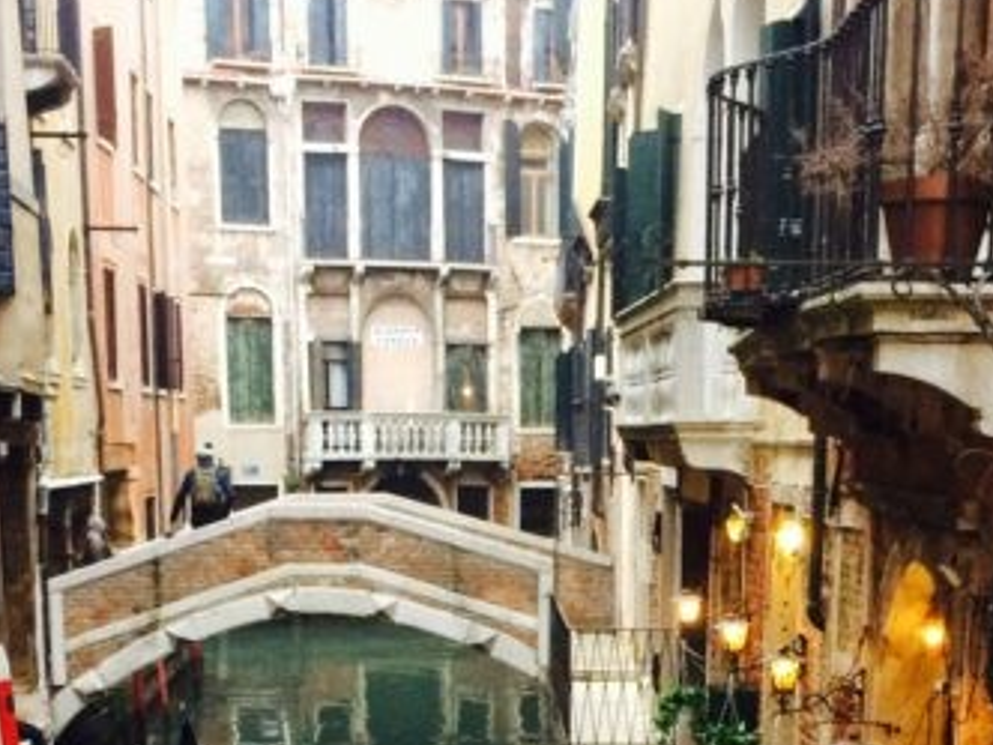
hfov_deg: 29.0
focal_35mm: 67
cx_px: 538
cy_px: 793
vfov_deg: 21.0
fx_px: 1922
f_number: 2.2
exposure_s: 1/33
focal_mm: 4.15
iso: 80
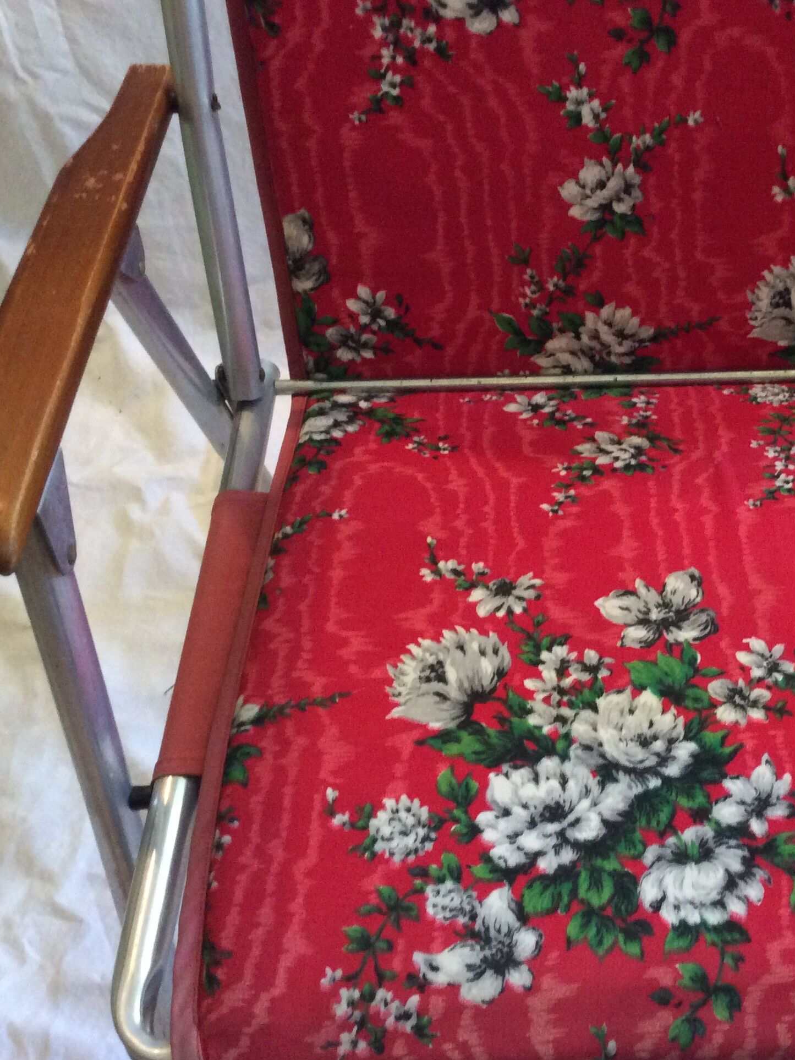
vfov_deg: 43.8
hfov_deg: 32.8
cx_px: 616
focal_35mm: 43
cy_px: 532
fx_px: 1316
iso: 200
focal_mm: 3.3
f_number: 2.4
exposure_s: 1/25
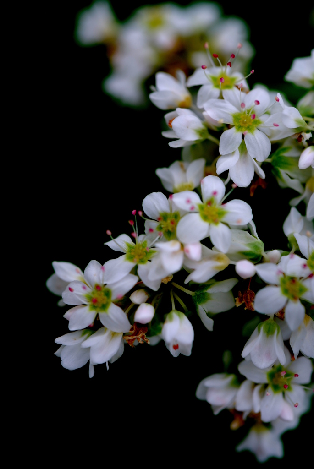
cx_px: 157
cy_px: 234
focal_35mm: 90
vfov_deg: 22.6
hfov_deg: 15.2
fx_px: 1175
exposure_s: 1/125
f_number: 8
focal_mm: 60
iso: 125
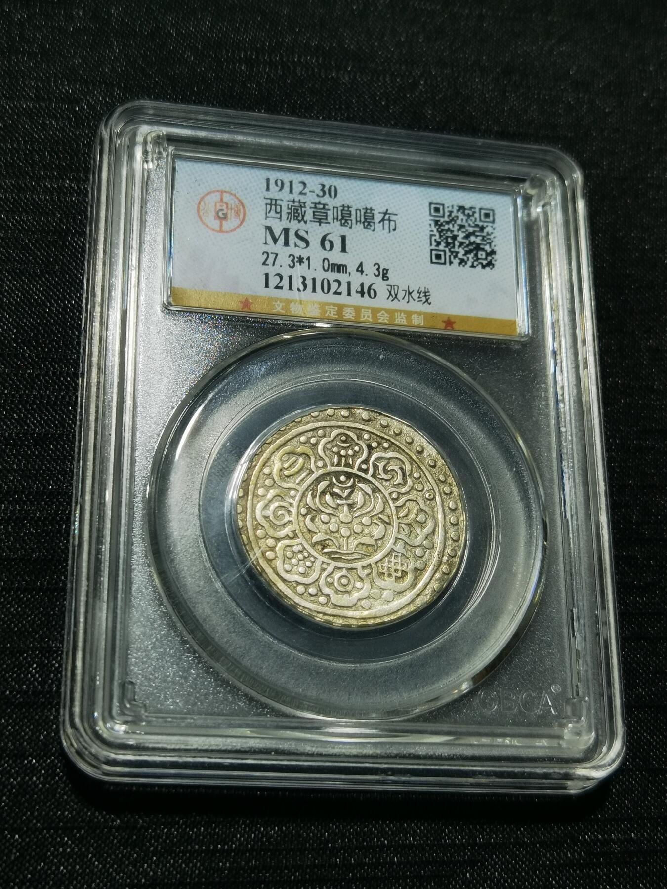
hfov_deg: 26.1
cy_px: 444
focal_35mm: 56
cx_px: 334
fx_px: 1439
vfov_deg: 34.3
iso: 64
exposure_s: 1/100
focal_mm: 6.67
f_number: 1.9
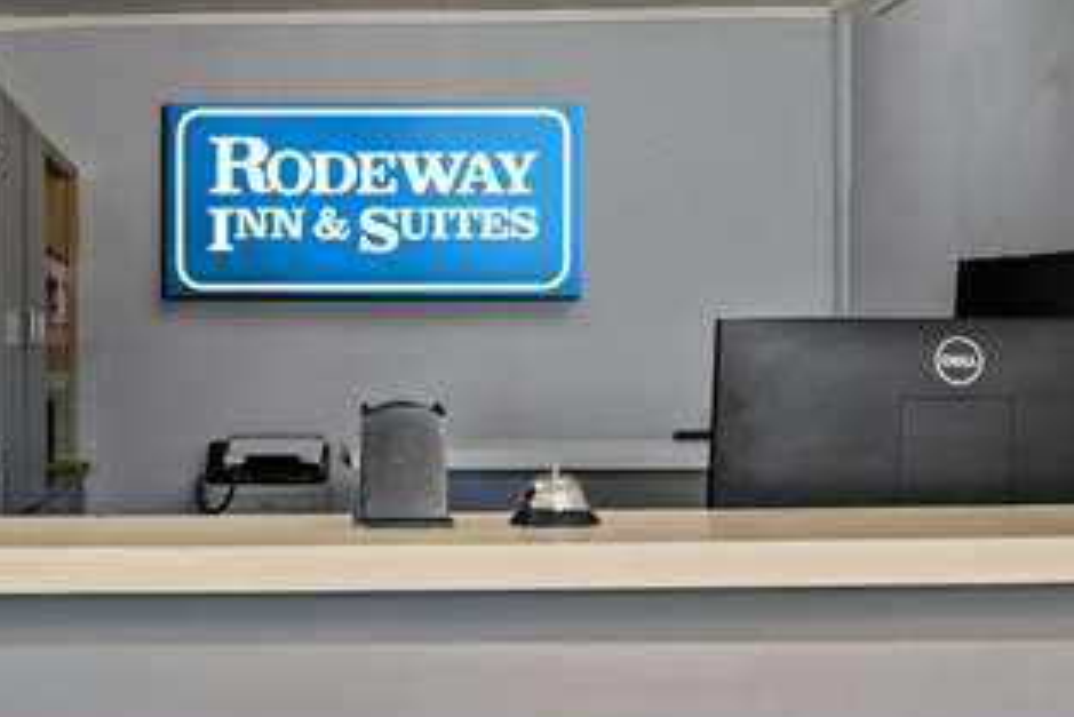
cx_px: 254
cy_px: 395
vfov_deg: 20.3
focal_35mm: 67
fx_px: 2000
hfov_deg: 29.5
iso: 400
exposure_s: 1/13
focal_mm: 14
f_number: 5.6
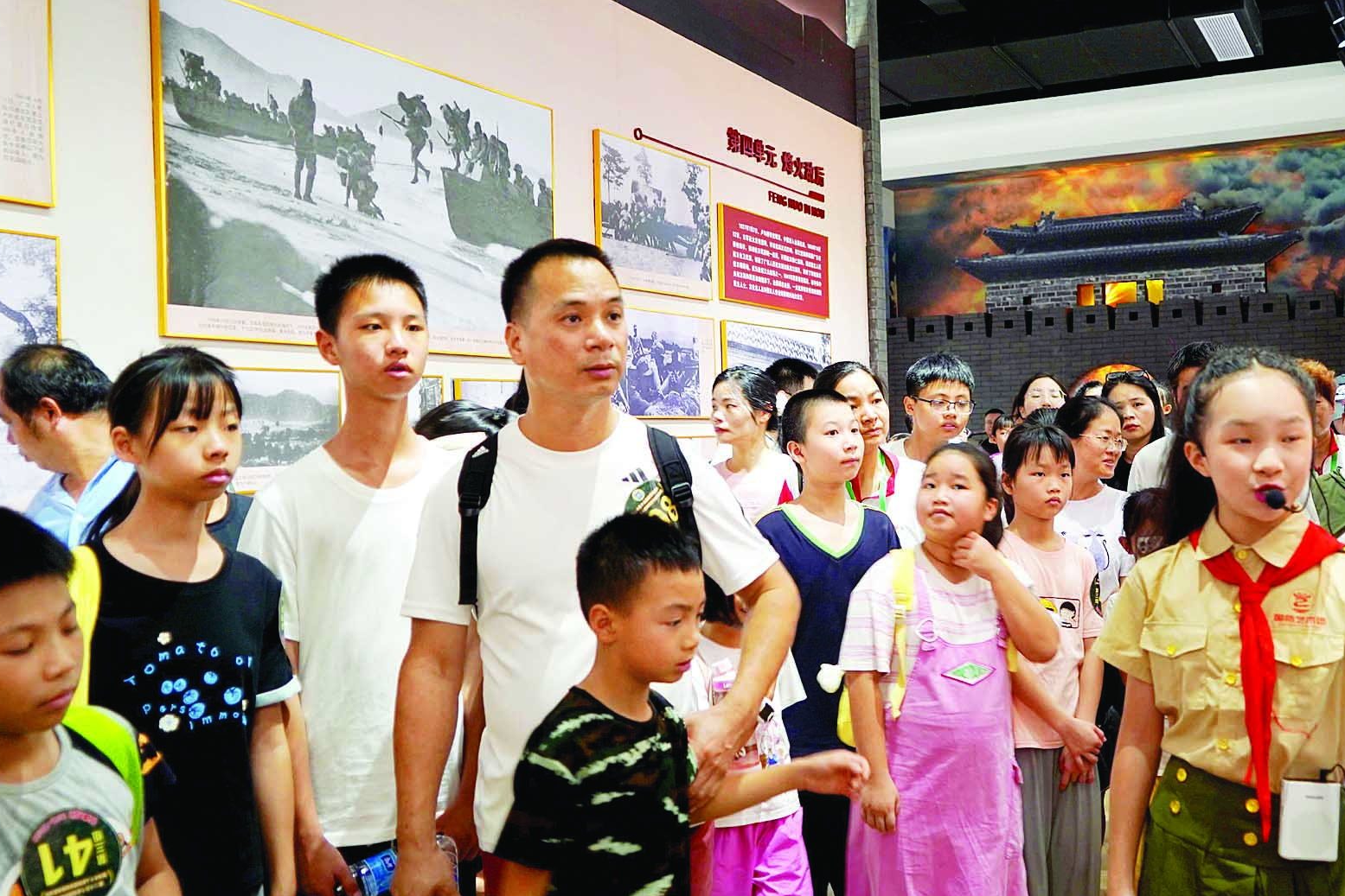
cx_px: 856
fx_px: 1308
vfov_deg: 37.9
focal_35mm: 35
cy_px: 445
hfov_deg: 53.7
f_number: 3.5
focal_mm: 24
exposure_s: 1/30
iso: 320
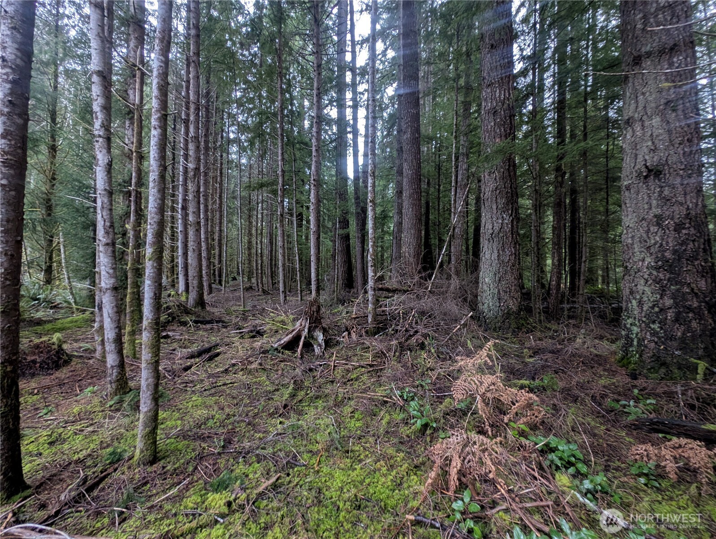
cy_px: 270
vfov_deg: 94.6
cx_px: 358
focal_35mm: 12
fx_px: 249
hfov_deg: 110.5
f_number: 1.95
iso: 244
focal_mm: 2.23
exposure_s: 1/23.8
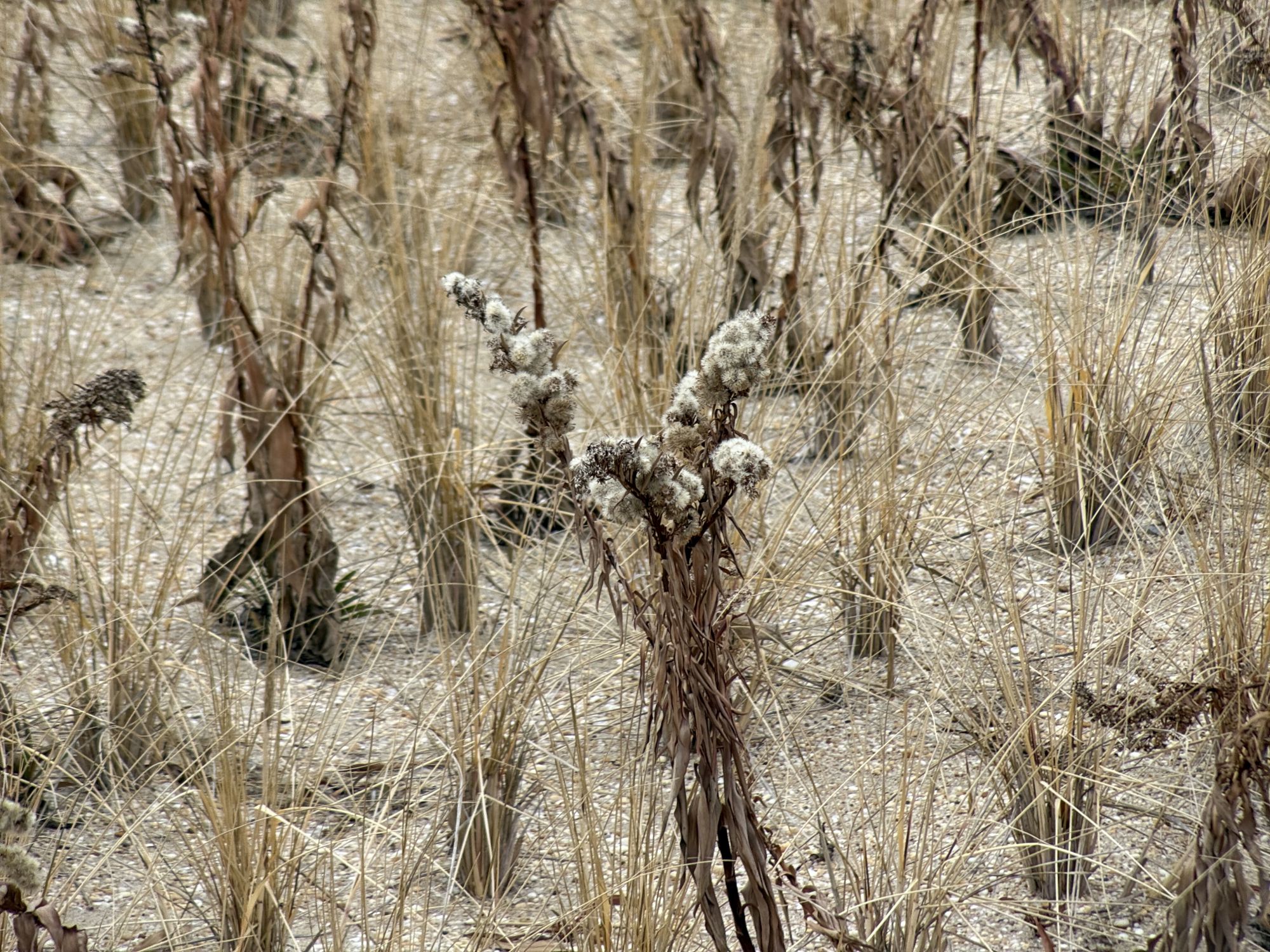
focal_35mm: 120
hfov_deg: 16.4
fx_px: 4403
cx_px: 635
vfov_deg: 12.3
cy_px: 476
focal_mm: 15.66
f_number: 2.8
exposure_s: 1/220
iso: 40
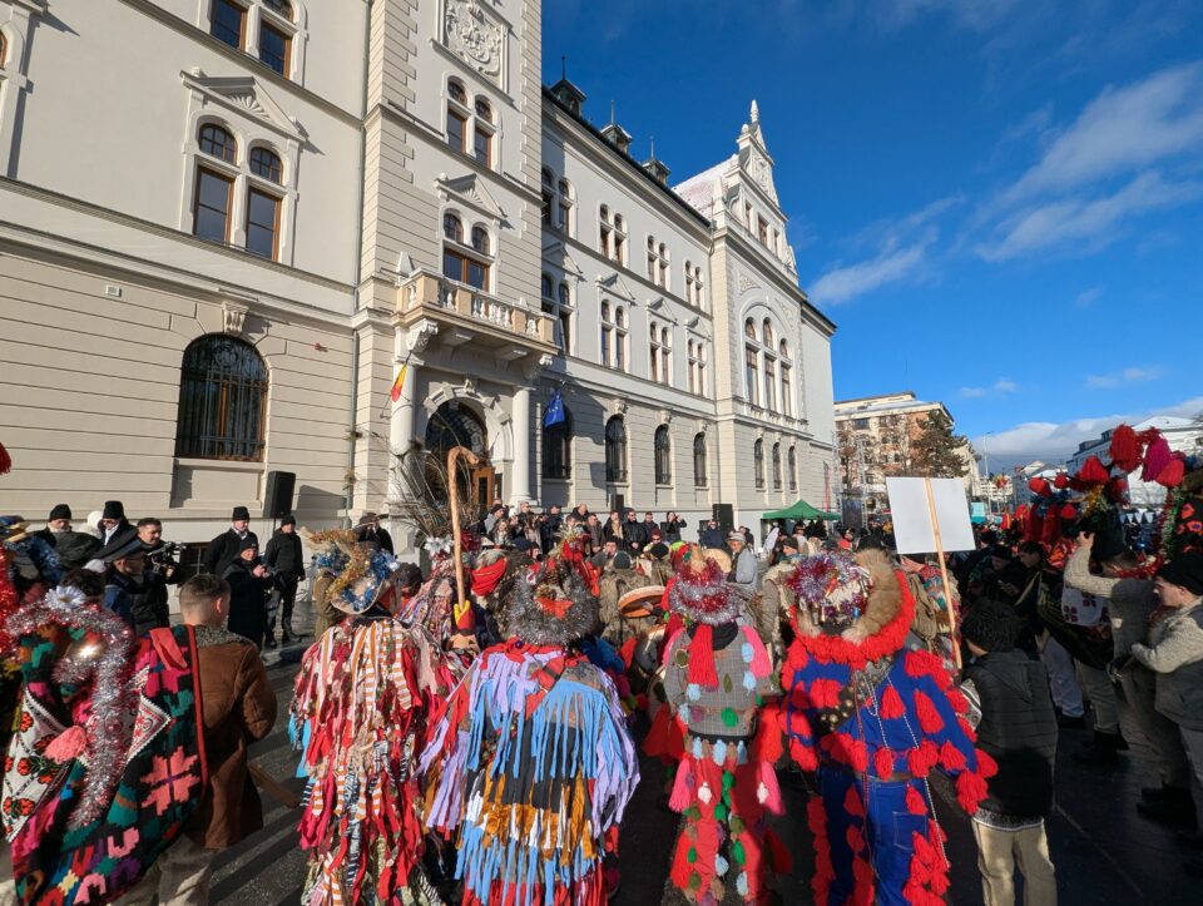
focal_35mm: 13
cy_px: 453
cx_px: 602
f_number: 2.2
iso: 41
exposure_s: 1/2083
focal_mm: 1.95
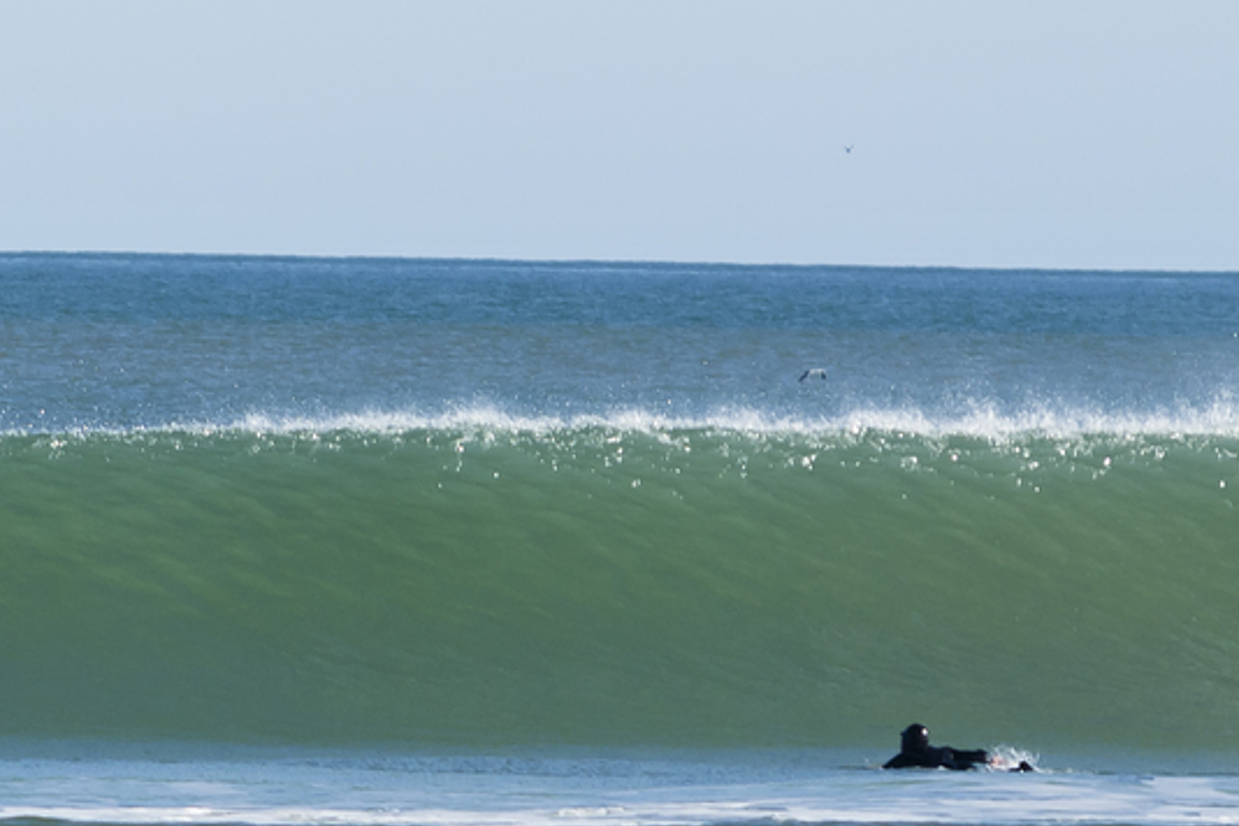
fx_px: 30938
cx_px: 506
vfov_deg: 1.5
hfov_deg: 2.3
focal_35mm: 899
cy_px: 502
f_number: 5.6
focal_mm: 200
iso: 100
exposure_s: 1/500
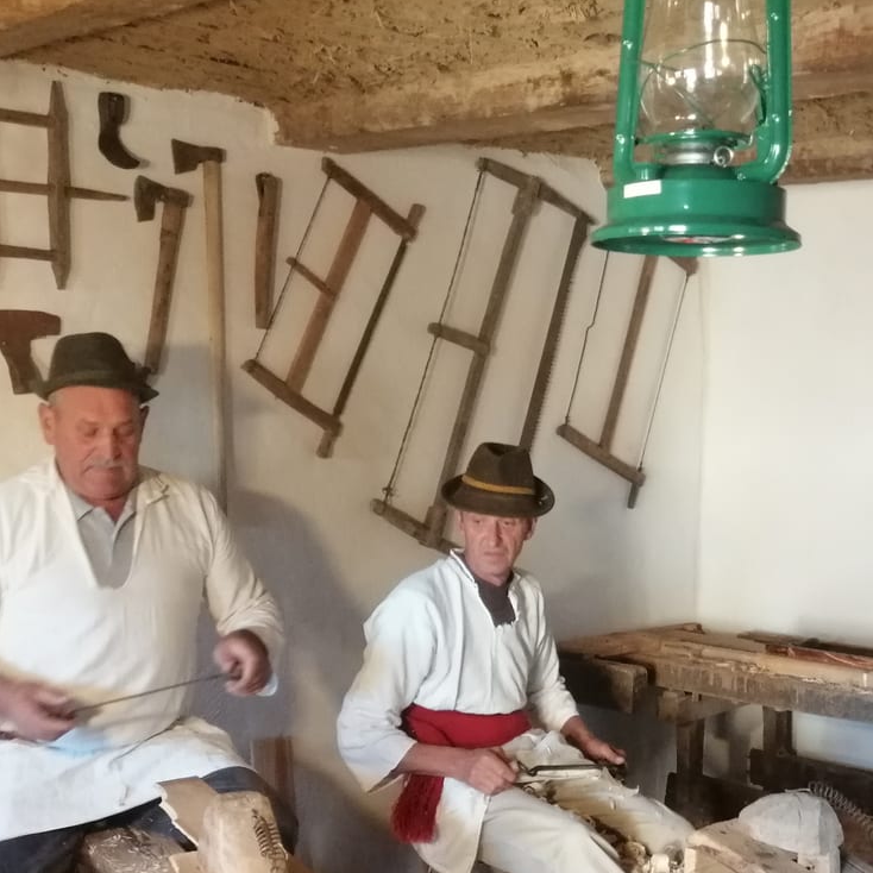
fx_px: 1484
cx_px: 570
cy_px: 664
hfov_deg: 32.6
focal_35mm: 52
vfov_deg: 32.1
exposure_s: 1/25
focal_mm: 3.95
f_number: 1.8
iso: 400
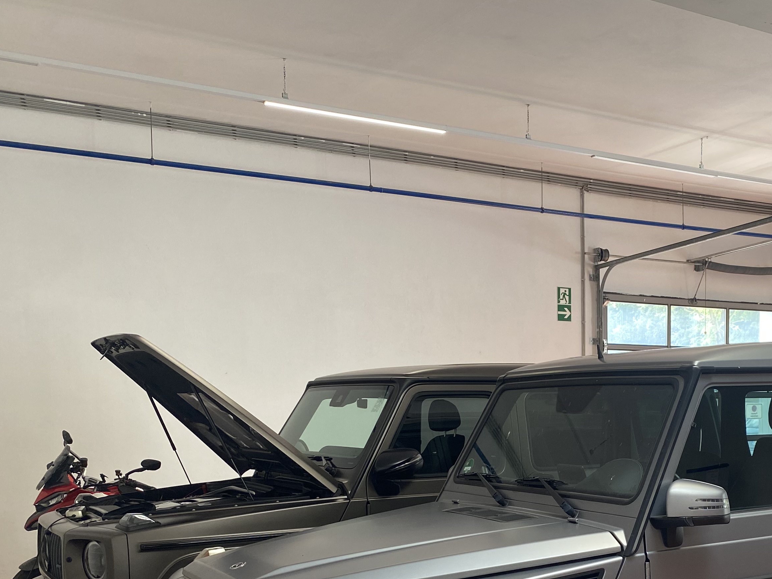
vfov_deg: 31.2
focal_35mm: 45
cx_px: 602
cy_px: 483
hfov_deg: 40.6
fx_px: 1003
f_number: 1.8
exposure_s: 1/122
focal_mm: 4.25
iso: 80
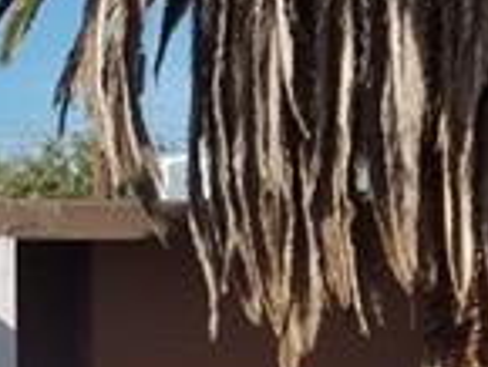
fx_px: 2018
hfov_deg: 13.0
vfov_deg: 10.0
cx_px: -276
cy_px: 559
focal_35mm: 143
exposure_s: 1/2528
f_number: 1.7
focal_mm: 4.25
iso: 50
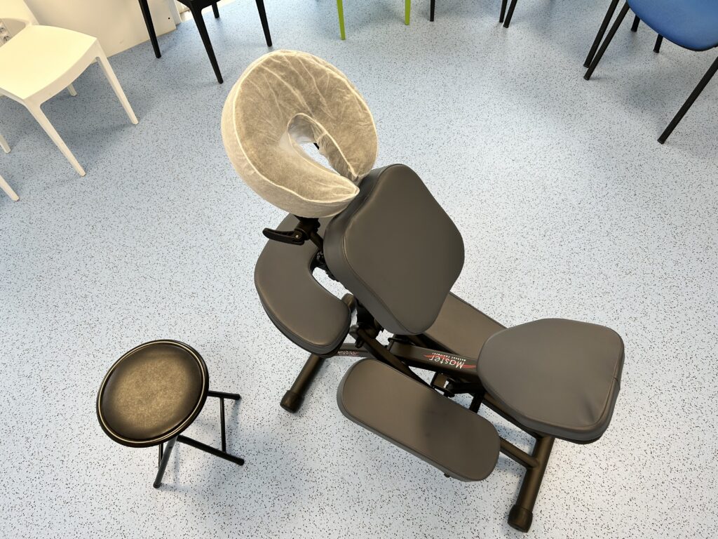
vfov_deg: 53.1
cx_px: 359
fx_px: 539
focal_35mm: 26
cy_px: 270
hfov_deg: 67.3
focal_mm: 5.7
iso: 50
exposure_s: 1/100
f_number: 1.5
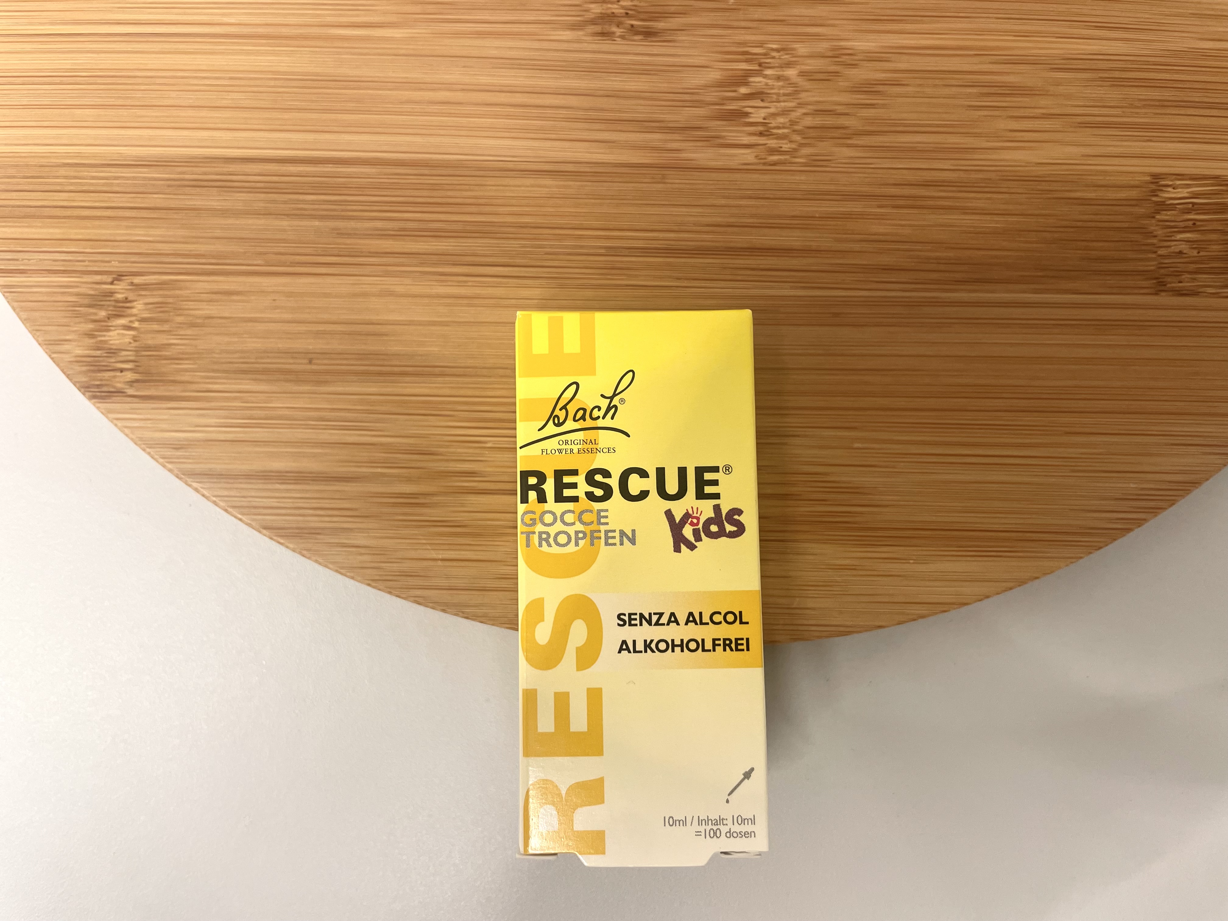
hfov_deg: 67.3
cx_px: 614
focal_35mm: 26
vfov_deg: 53.1
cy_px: 460
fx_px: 922
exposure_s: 1/100
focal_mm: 4.2
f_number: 1.6
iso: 125
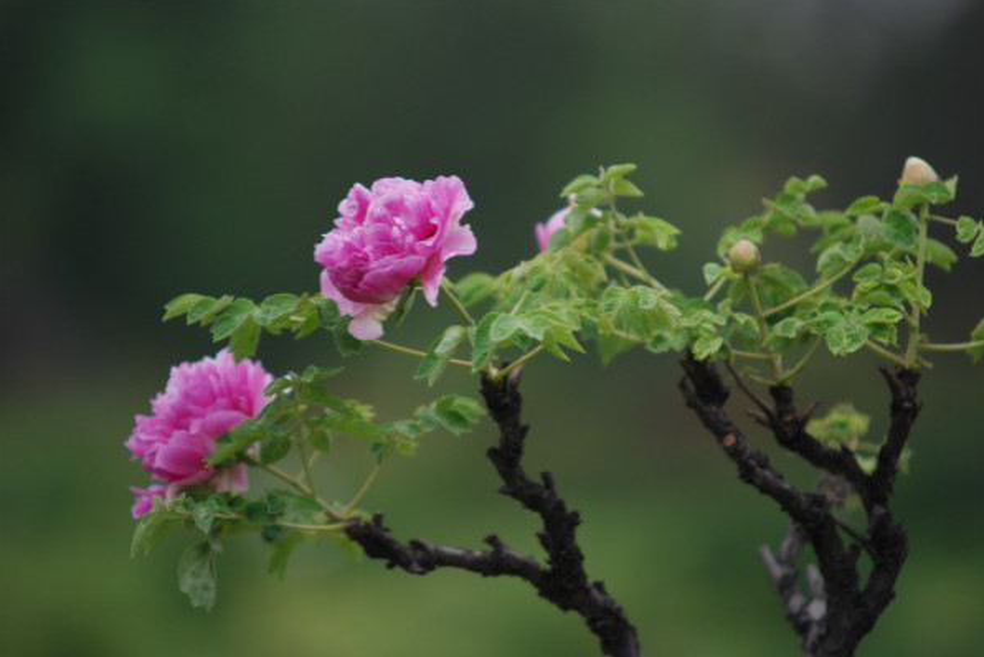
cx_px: 492
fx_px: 8258
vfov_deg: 4.6
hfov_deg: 6.8
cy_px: 328
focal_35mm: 302
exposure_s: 1/200
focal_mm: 200
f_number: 2.8
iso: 400
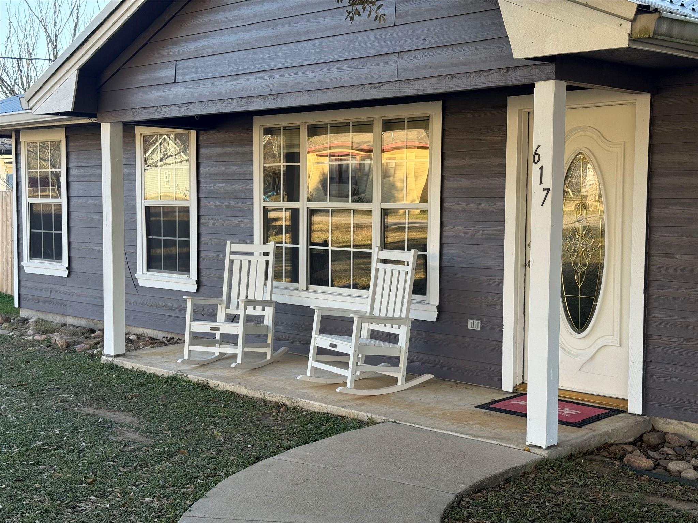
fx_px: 968
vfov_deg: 30.3
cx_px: 349
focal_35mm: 48
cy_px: 262
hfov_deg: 39.7
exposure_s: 1/407
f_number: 1.78
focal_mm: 6.76
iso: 64
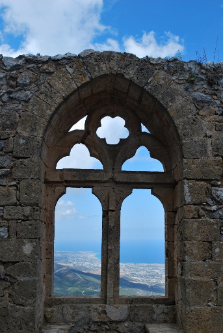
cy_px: 166
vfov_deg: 49.5
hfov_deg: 34.3
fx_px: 361
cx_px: 112
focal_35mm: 39
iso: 100
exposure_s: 1/200
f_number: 7.1
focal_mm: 26
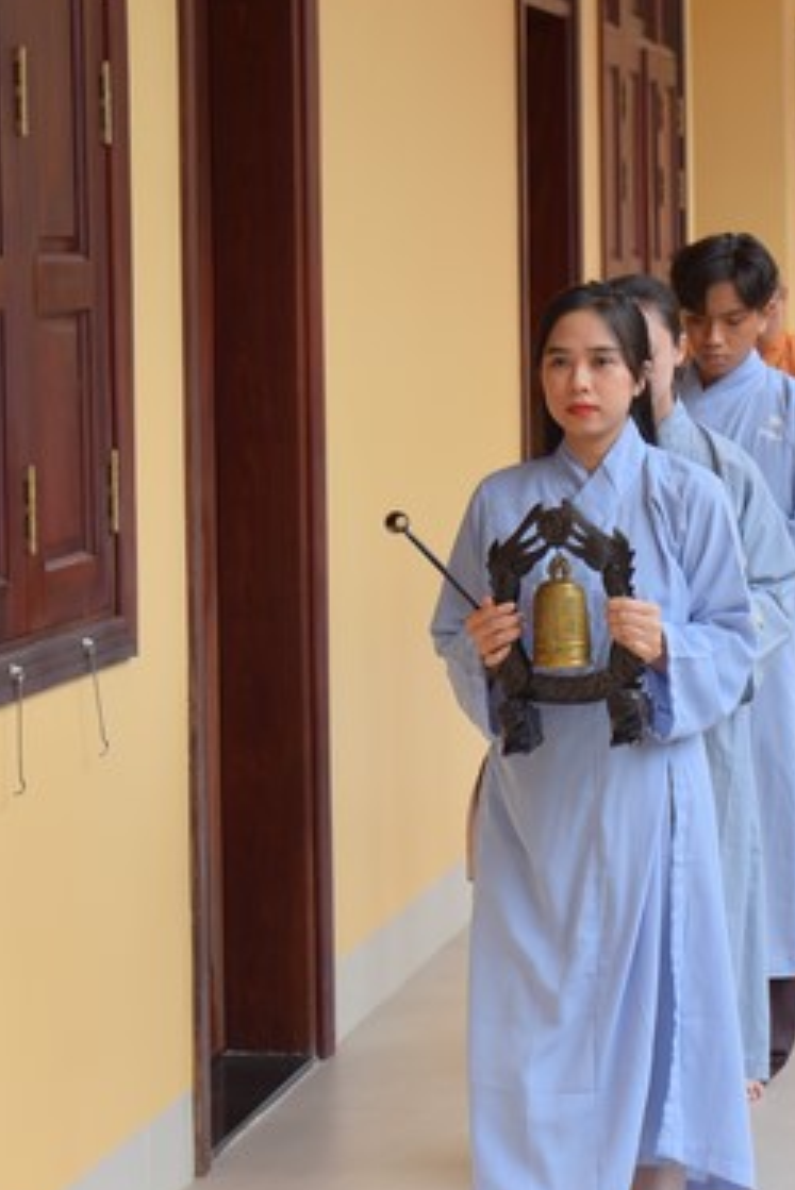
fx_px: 3574
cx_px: 586
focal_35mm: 108
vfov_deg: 18.9
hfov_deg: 12.7
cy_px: 383
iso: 100
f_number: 4.5
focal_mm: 62
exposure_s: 1/100
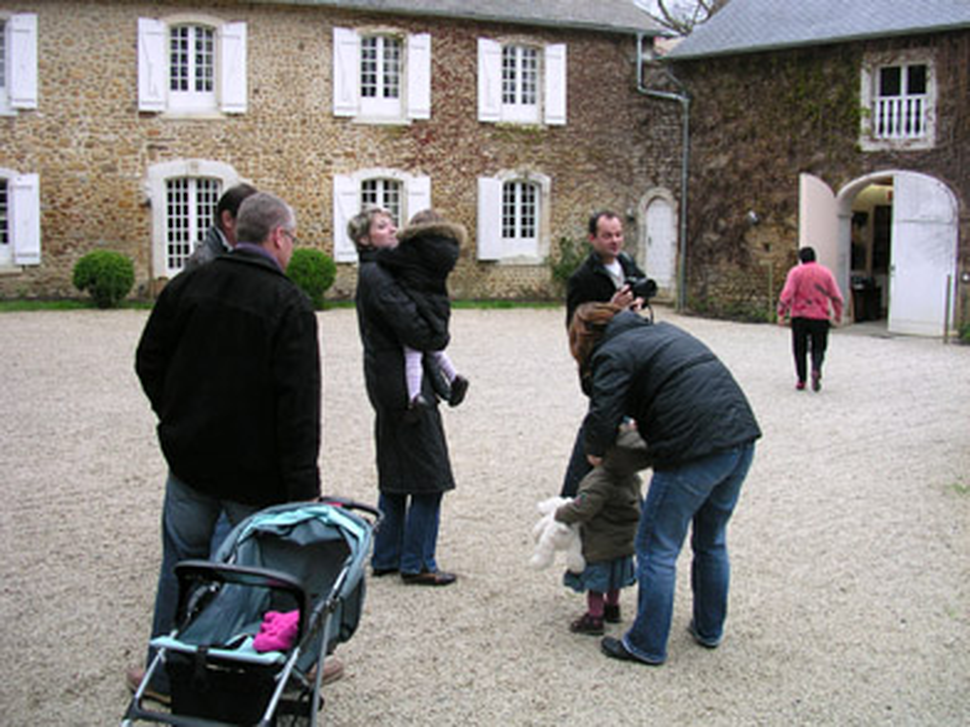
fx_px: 1037
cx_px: 485
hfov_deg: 50.1
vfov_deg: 38.7
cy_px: 364
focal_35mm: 37
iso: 100
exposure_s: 1/127
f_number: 2.7
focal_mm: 5.6
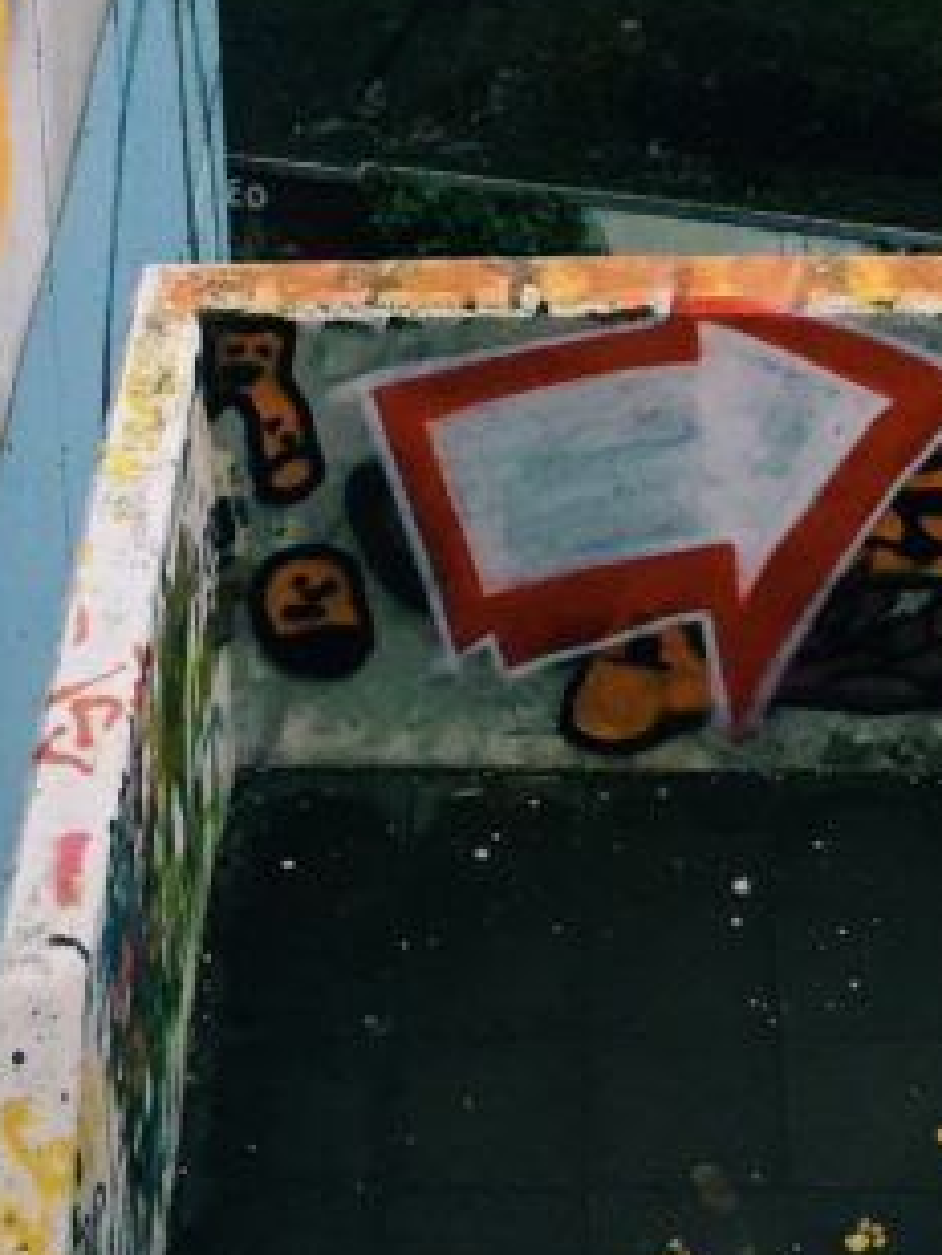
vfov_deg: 17.9
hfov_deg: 15.4
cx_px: 483
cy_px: -707
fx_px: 3481
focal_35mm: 96
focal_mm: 4.15
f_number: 2.2
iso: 50
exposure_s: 1/33
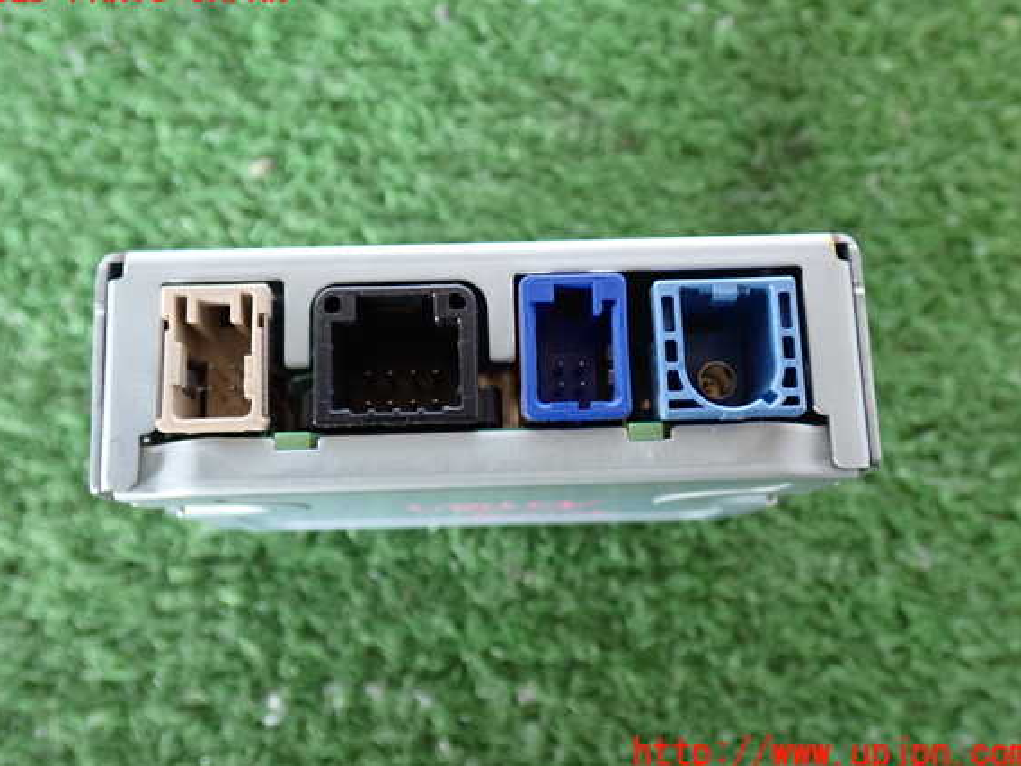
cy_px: 372
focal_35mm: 38
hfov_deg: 49.0
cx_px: 500
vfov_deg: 37.7
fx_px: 1121
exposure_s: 1/30
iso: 800
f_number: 2.5
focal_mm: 6.37
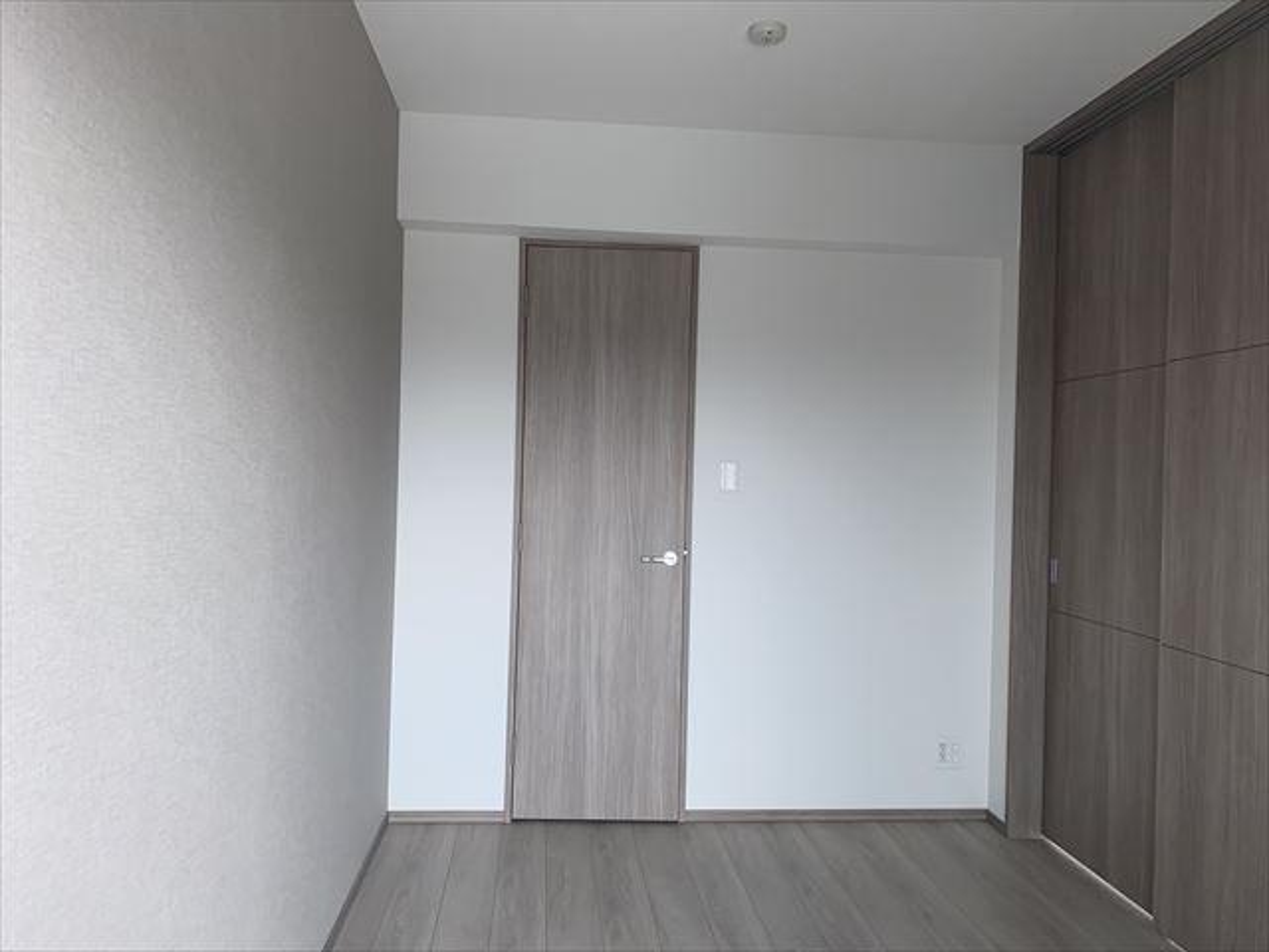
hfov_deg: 67.3
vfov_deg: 53.1
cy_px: 476
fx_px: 953
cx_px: 634
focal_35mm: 26
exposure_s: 1/272
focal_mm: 4.25
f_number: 1.8
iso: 32
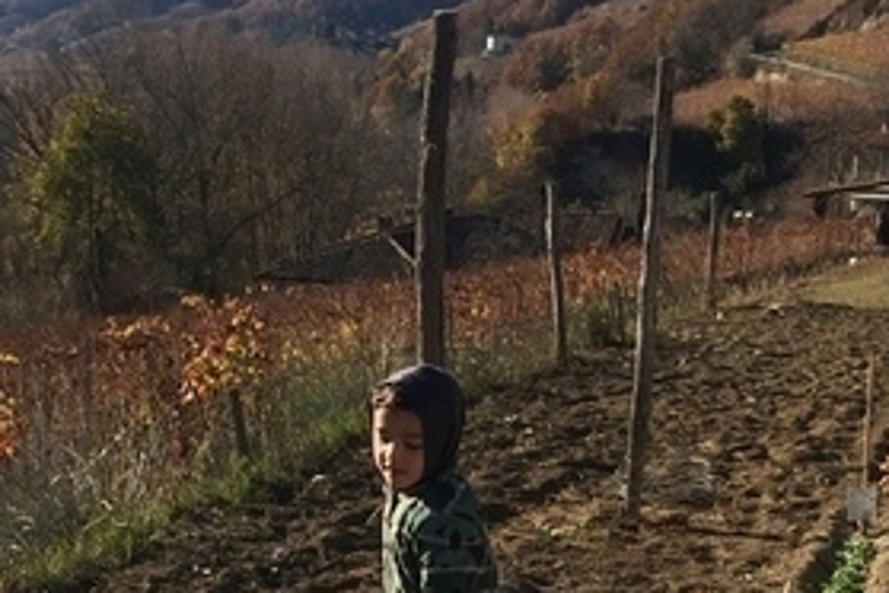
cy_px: 657
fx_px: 2049
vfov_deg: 16.0
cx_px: 417
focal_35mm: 83
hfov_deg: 24.5
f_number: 2.2
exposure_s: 1/1412
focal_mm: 4.15
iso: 32
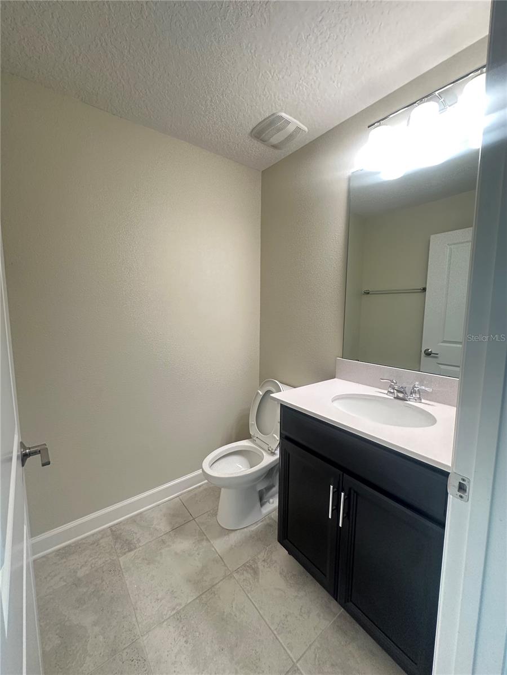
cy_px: 338
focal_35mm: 14
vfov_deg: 102.1
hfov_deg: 85.7
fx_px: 273
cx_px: 254
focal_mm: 2.22
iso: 320
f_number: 2.2
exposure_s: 1/60
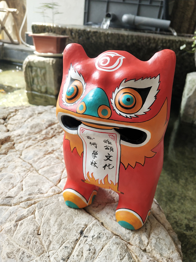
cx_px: 98
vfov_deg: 60.0
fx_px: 227
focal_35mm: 30
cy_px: 131
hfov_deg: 46.8
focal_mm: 3.95
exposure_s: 1/200
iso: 87
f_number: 1.8
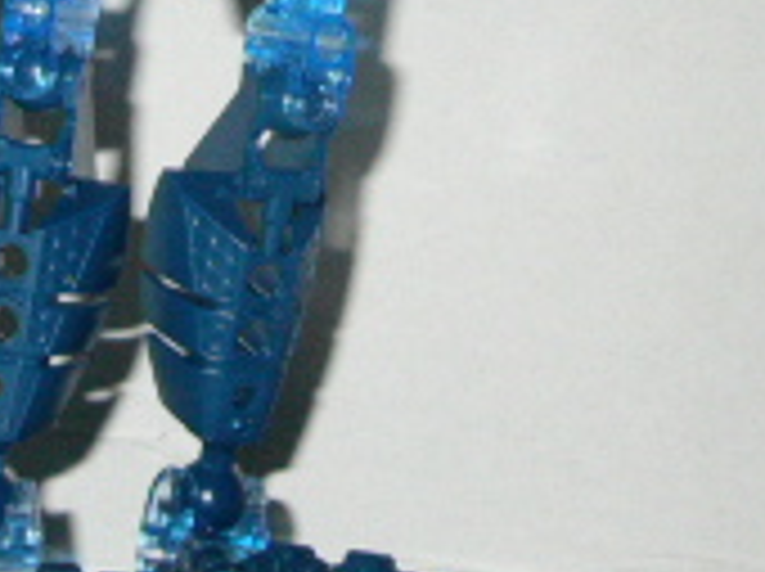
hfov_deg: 14.9
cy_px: -239
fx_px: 2913
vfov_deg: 10.9
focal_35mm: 132
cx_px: 248
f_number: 2.8
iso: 100
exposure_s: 1/60
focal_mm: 5.8
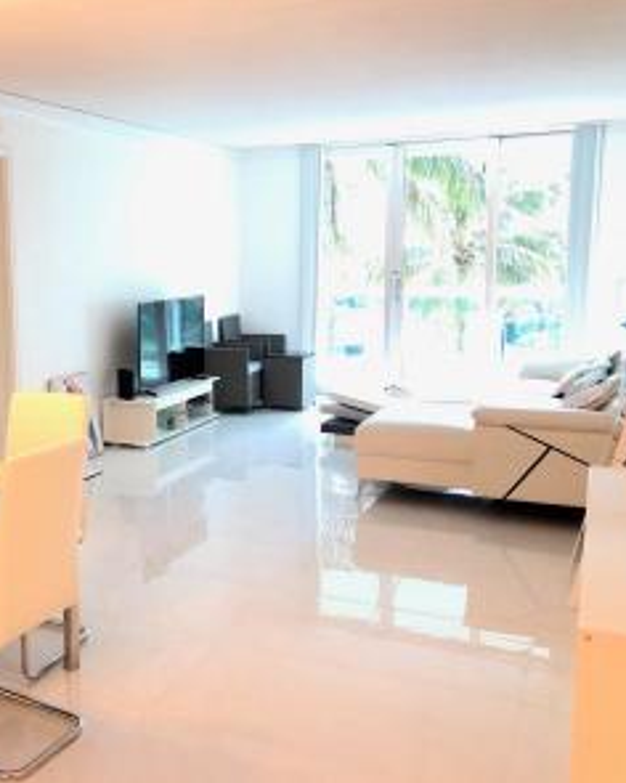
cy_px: 388
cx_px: 125
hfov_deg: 38.6
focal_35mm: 37
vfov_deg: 49.1
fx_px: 857
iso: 40
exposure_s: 1/17
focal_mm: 3.99
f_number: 1.8
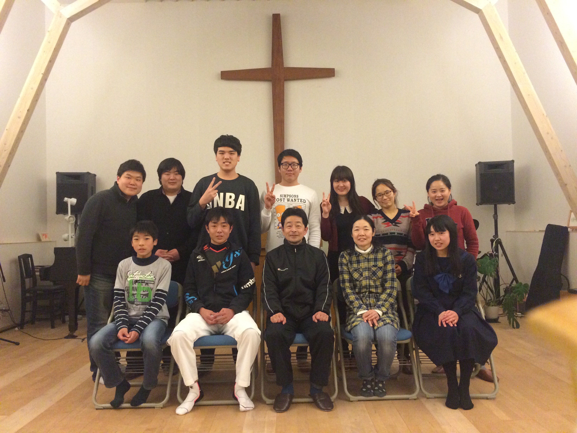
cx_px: 288
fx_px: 483
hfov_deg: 61.7
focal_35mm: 29
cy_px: 216
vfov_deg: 48.2
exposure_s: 1/15
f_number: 2.2
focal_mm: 4.15
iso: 400
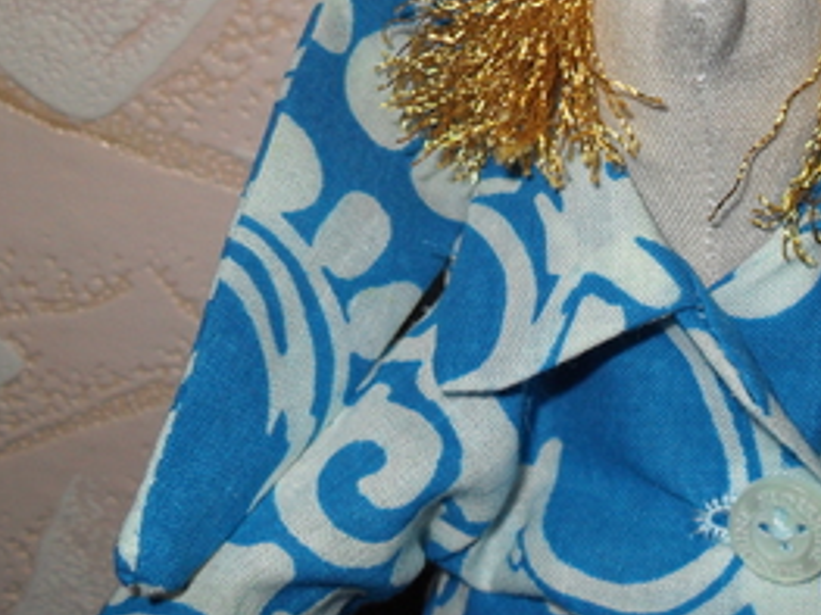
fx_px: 1422
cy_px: 159
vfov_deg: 24.2
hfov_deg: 31.7
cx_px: 602
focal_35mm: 60
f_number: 8.9
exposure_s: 1/45
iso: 100
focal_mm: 6.2
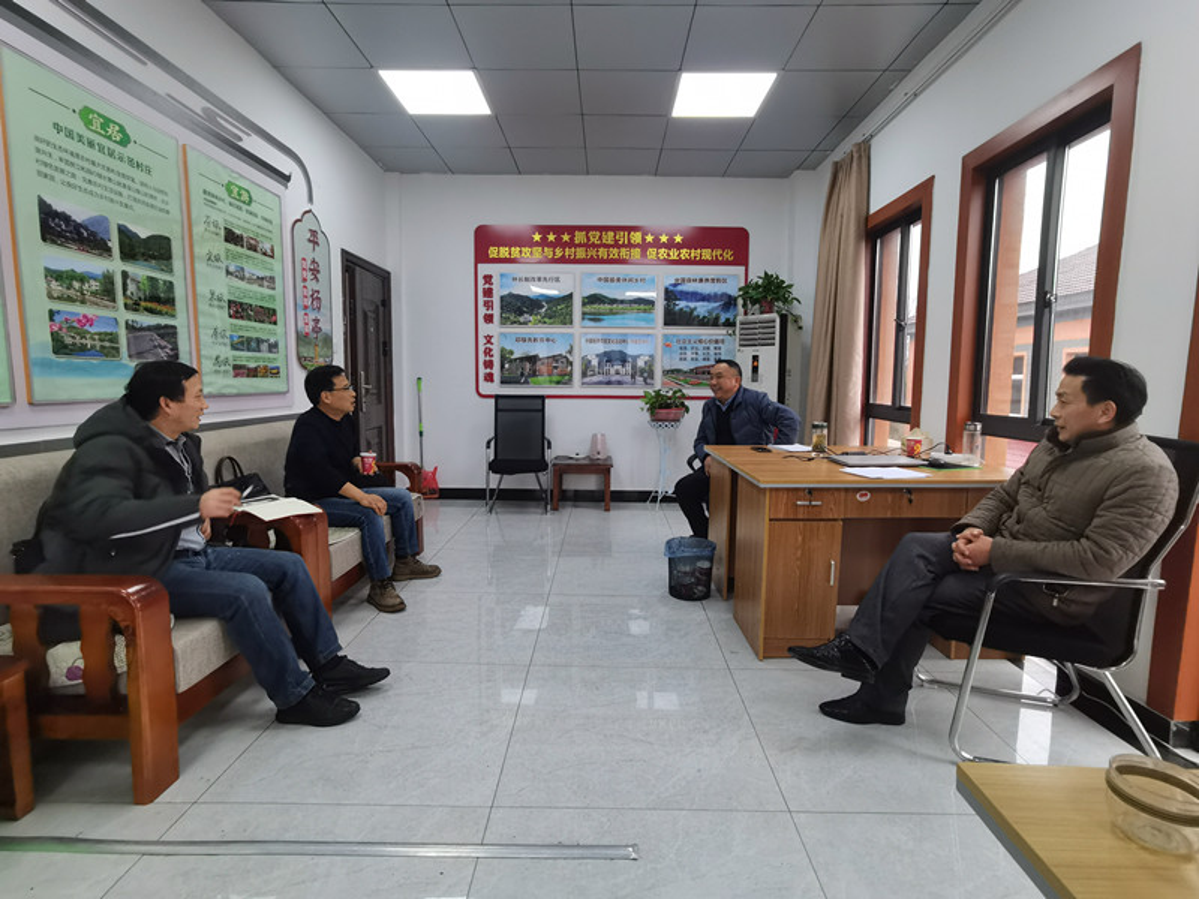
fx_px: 623
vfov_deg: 71.6
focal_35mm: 18
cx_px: 600
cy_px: 450
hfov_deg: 87.8
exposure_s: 1/50
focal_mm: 2.2
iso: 200
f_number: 2.2
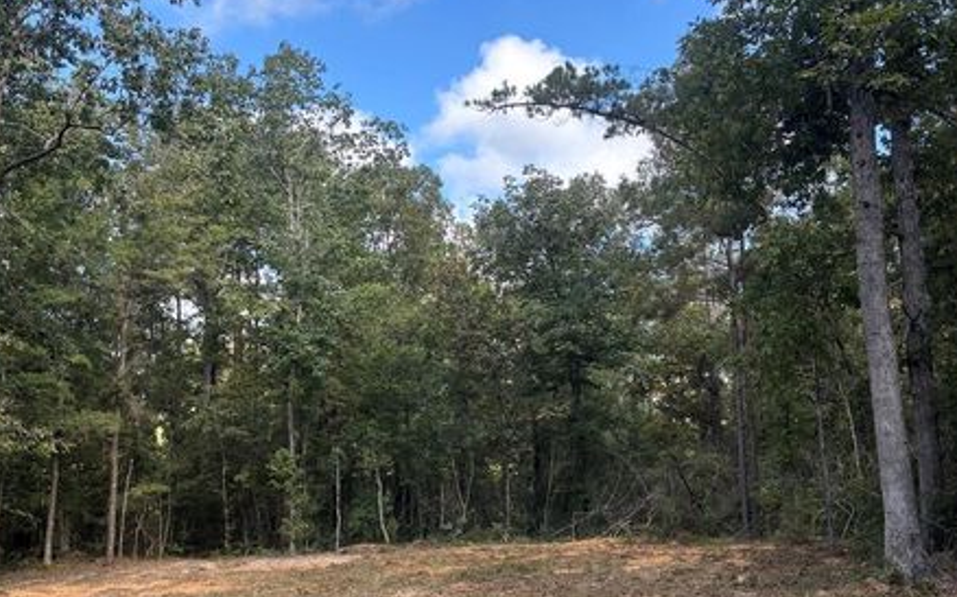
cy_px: 314
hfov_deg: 47.1
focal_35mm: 42
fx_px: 1095
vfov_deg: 30.5
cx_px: 417
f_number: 1.6
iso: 50
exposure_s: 1/951
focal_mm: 5.96
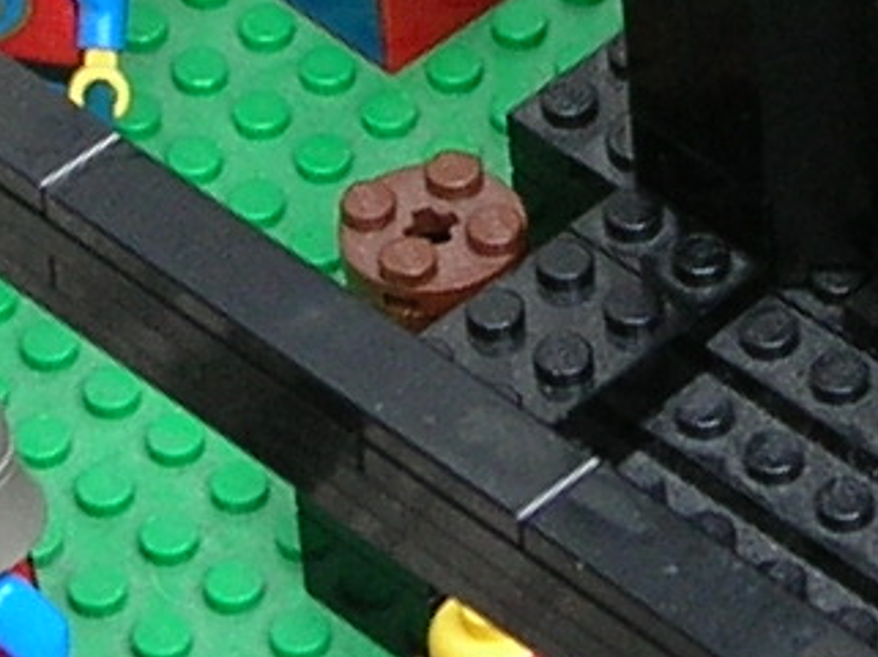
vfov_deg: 5.0
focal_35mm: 299
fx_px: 7575
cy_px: 16
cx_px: 799
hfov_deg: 6.6
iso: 50
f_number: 2.8
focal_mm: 6.9
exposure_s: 1/76.5
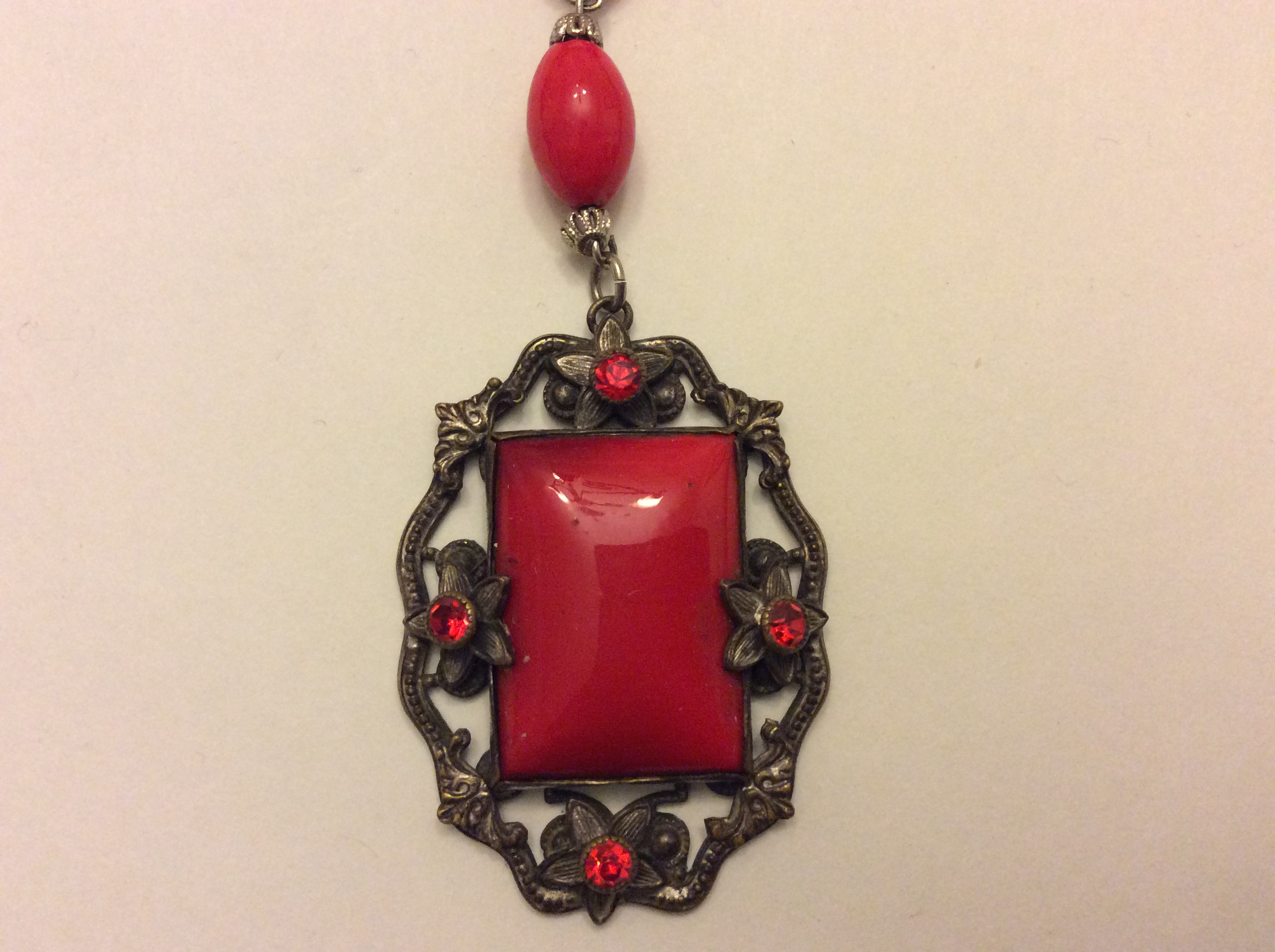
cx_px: 638
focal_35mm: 32
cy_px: 476
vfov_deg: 44.1
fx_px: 1177
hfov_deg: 56.9
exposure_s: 1/24
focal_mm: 3.3
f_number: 2.4
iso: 200
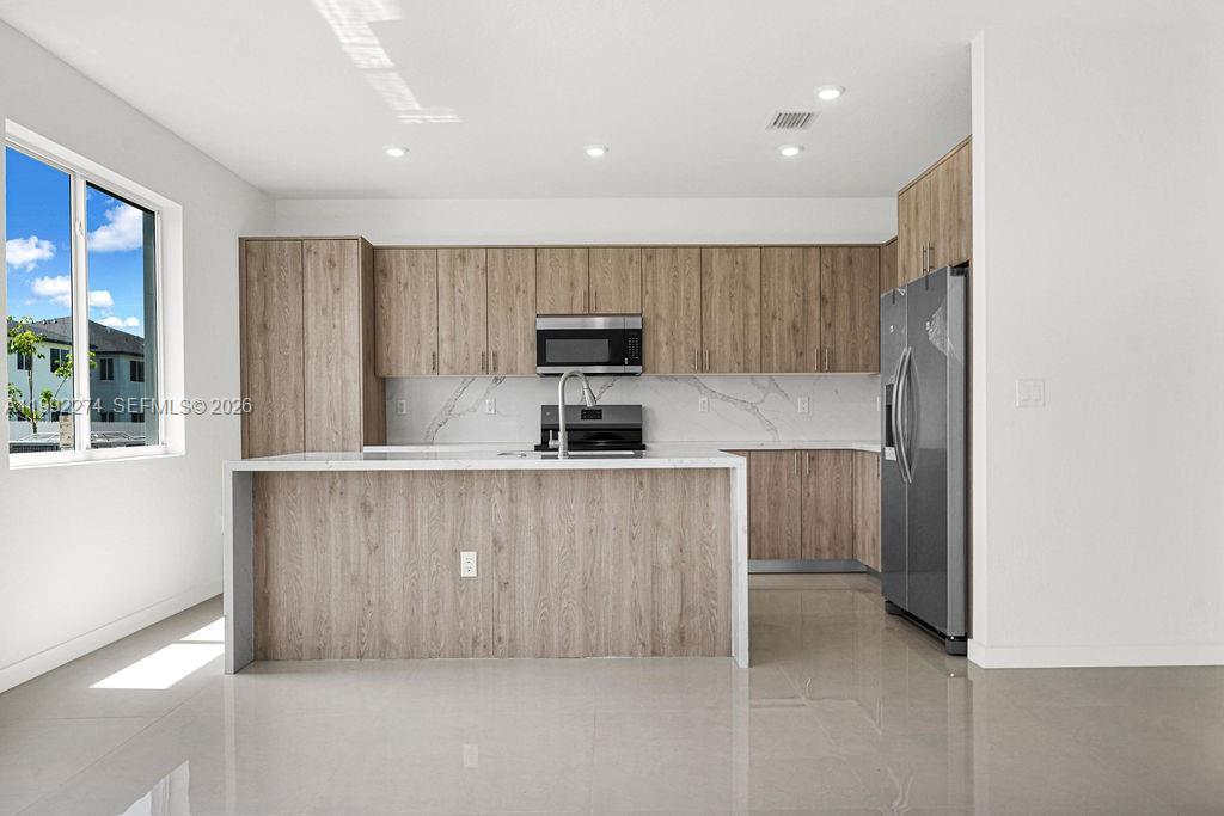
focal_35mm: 24
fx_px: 833
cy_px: 408
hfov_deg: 72.6
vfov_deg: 52.2
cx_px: 612
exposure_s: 1/30
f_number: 7.1
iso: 160
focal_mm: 24.5
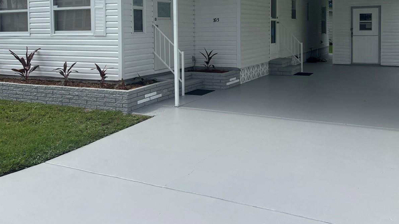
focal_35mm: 38
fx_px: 402
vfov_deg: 30.3
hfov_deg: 52.7
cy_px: 40
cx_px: 185
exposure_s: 1/5348
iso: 50
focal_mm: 5.96
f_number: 1.6
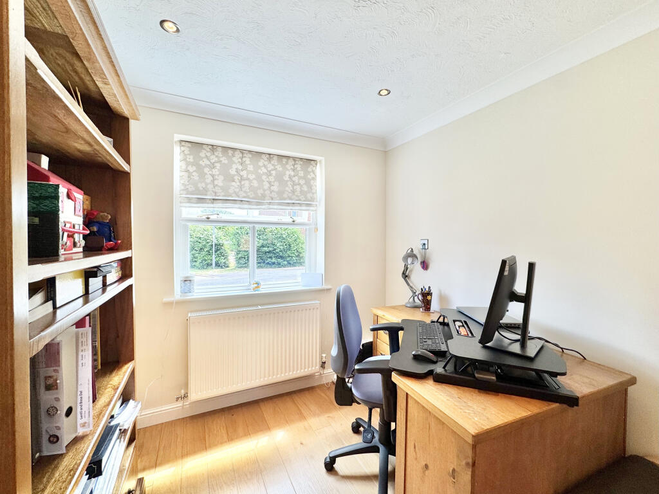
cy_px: 247
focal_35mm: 14
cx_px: 330
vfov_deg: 85.7
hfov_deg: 102.1
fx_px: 267
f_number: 2.2
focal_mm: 2.22
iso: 40
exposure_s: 1/100
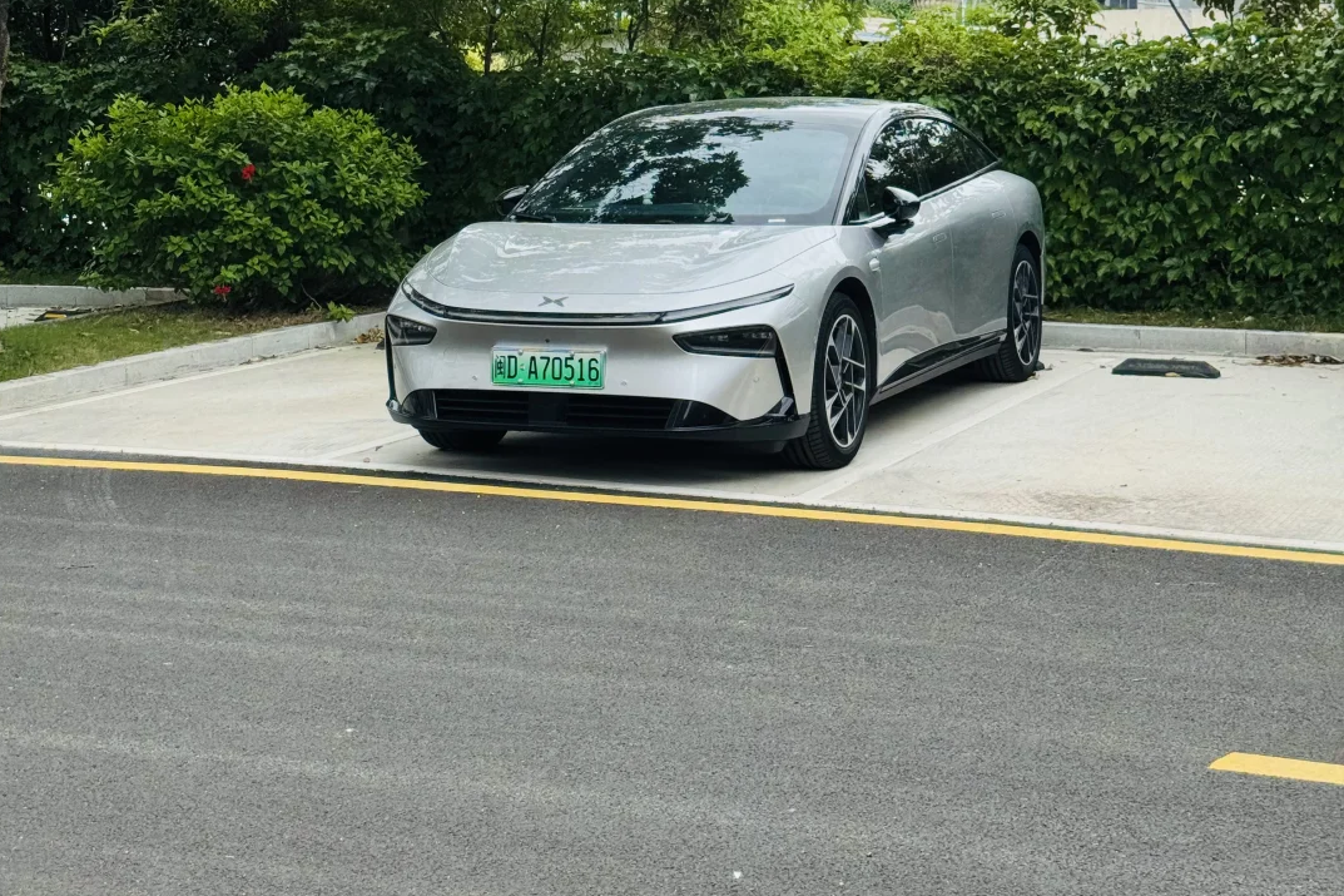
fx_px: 2501
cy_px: 118
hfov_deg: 30.1
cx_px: 669
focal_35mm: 67
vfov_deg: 20.0
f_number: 1.78
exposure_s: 1/2611
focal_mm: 6.76
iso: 64
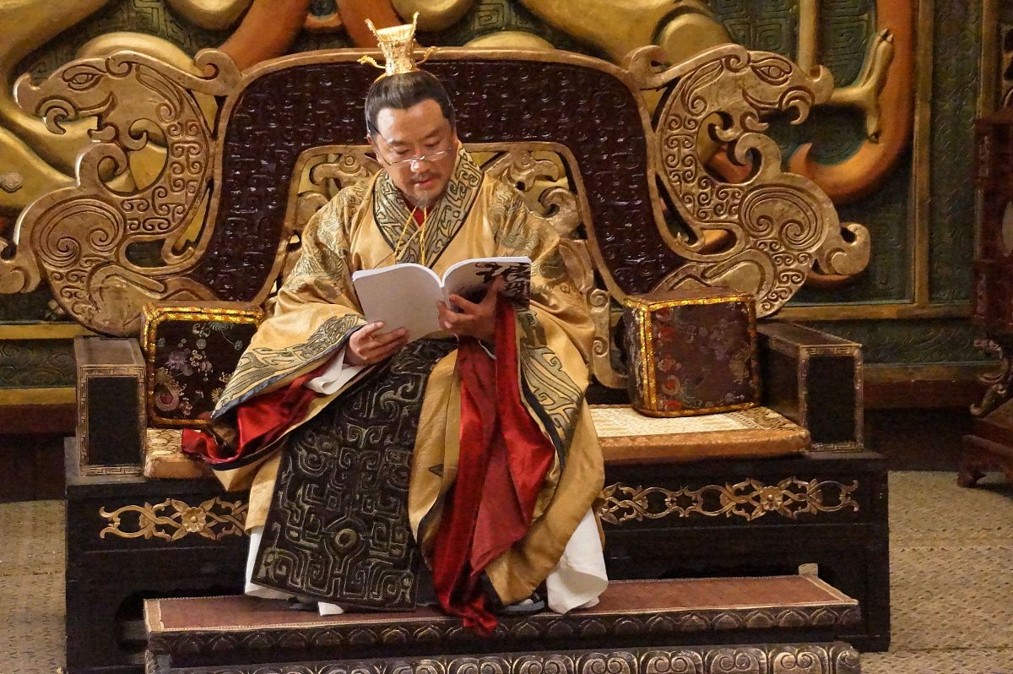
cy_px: 337
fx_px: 2952
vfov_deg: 13.0
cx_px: 506
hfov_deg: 19.5
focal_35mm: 105
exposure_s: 1/90
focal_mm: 70
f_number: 5.6
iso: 10000
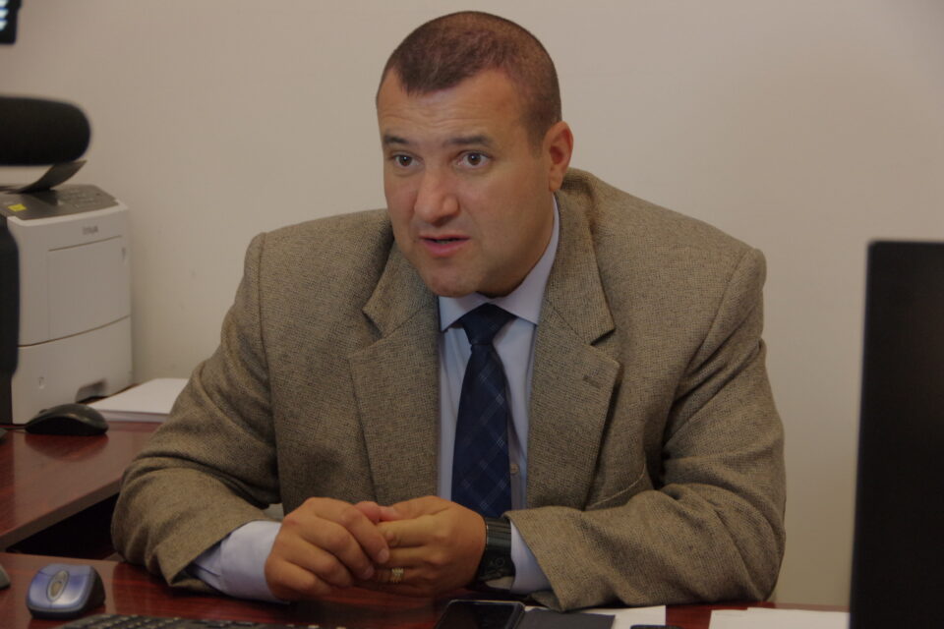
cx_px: 472
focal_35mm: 79
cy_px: 314
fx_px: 2071
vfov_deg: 17.3
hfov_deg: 25.7
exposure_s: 1/125
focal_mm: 53
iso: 1600
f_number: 4.5
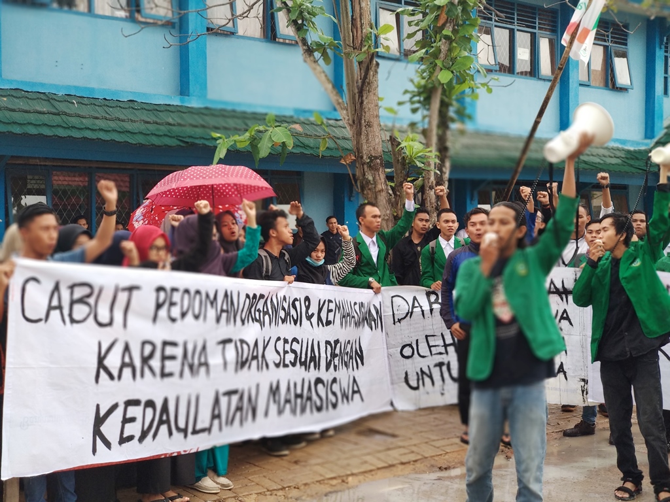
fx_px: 1006
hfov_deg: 36.8
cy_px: 251
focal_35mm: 52
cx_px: 335
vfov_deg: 28.0
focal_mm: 5.99
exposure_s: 1/110
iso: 100
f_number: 2.6
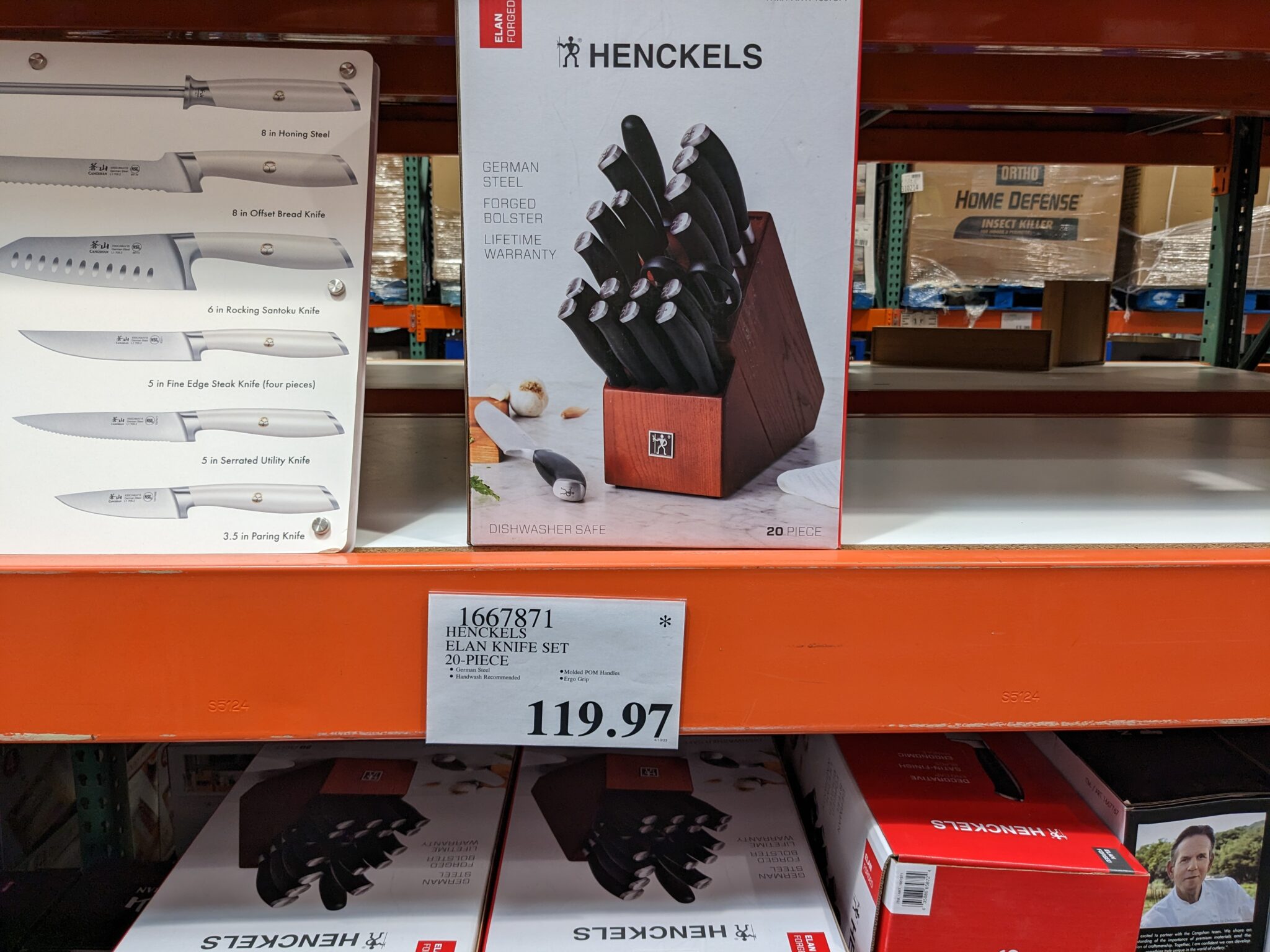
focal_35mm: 27
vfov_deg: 51.4
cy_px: 476
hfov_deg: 65.3
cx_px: 635
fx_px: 991
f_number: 1.73
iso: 59
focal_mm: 4.38
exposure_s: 1/60
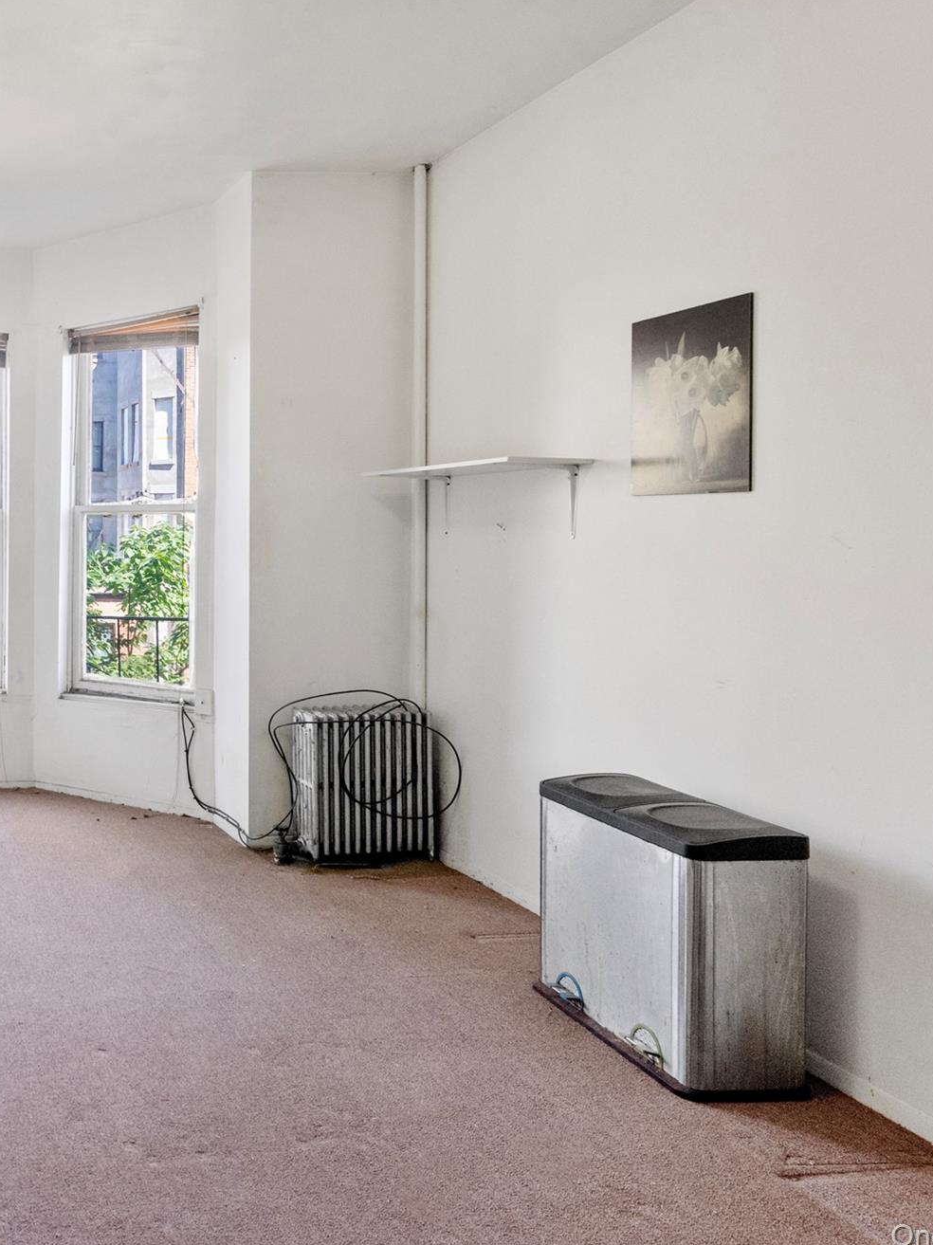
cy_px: 611
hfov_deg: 51.0
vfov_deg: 71.6
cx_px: 113
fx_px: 863
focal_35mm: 24
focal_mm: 16
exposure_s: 1/125
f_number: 5.6
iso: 800
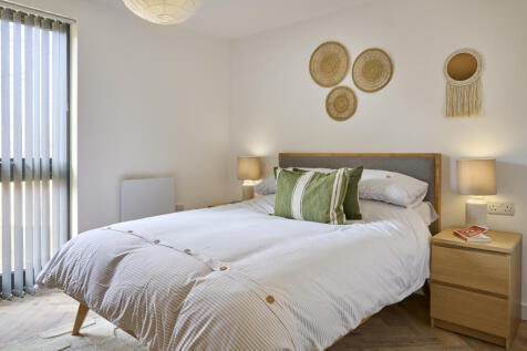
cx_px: 264
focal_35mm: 24
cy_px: 176
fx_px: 351
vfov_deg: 53.1
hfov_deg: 73.8
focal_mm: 24
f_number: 10
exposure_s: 2
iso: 50
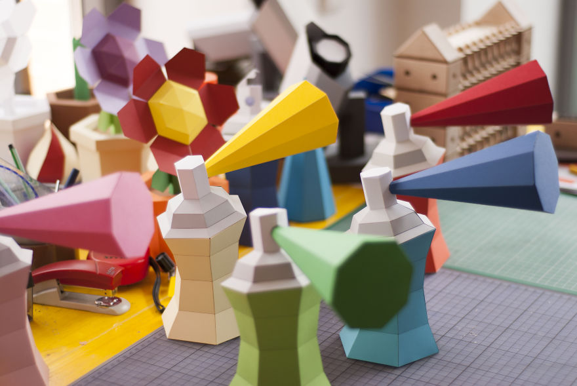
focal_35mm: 75
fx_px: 1203
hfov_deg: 27.0
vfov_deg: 18.2
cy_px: 193
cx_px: 288
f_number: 1.8
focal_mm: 50
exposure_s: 1/160
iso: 100
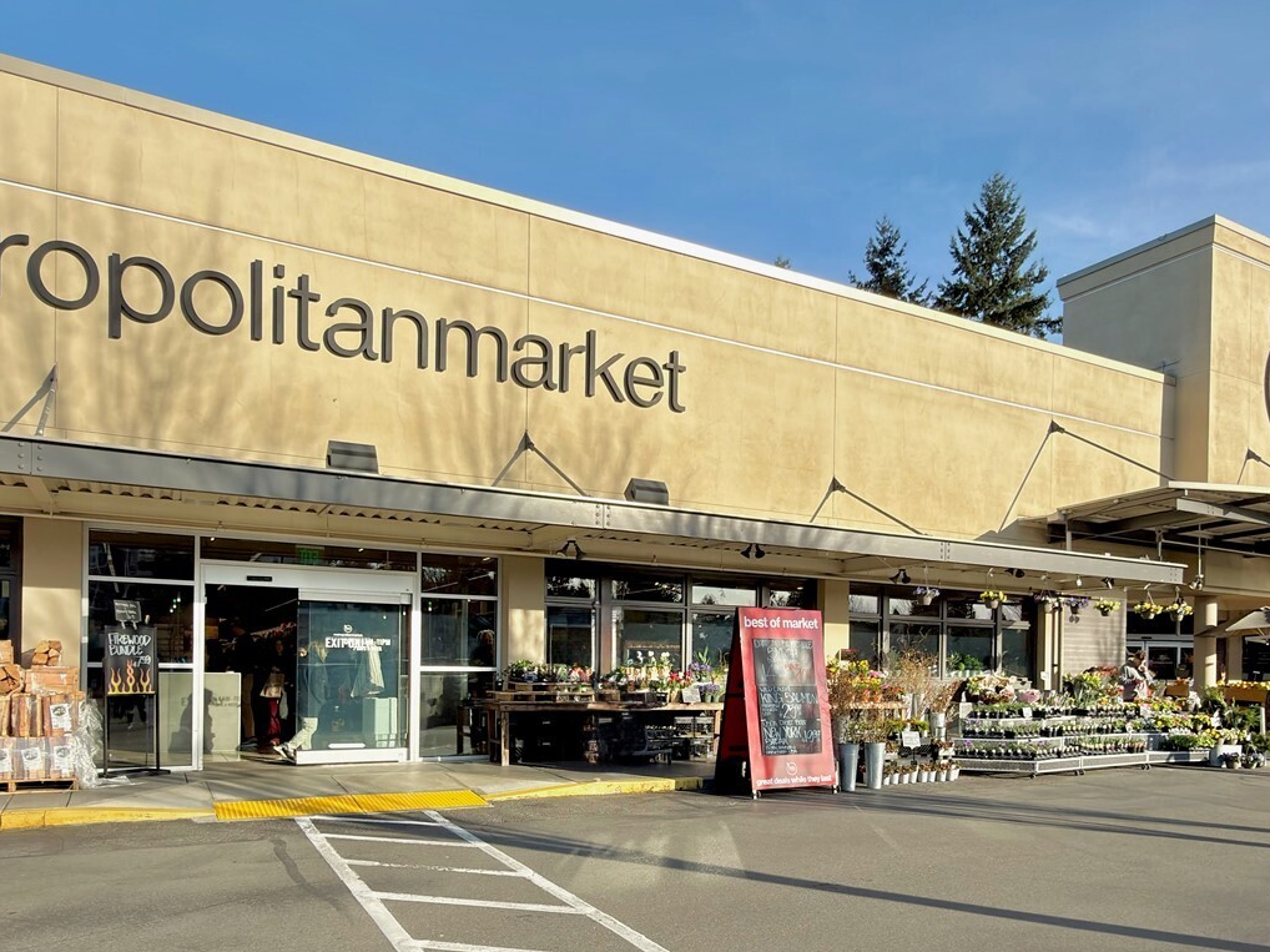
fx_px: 807
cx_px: 656
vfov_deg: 61.0
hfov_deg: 76.4
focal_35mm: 22
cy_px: 496
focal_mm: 2.22
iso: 20
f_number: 2.2
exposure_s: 1/447
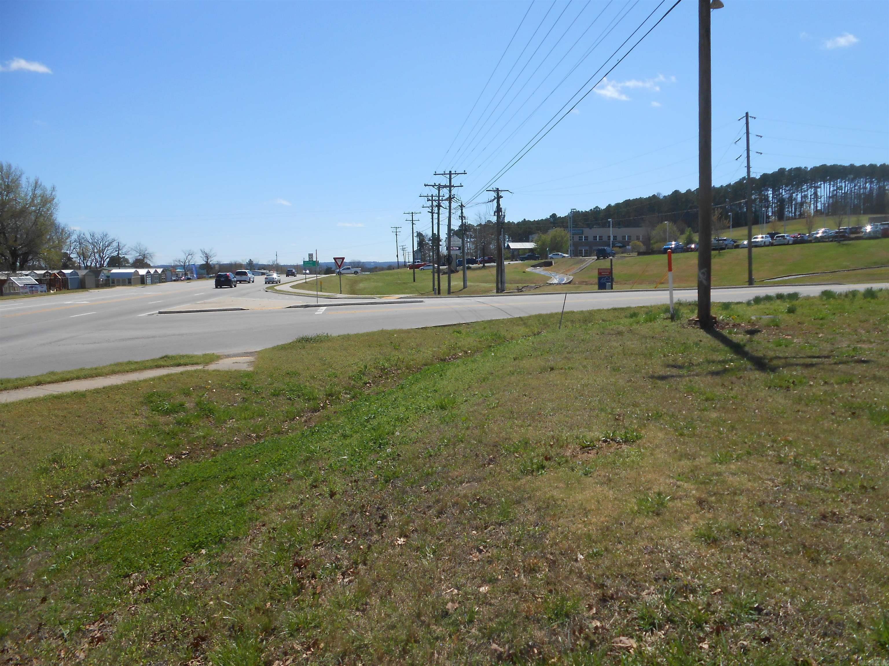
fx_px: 668
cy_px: 333
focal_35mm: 26
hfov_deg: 67.3
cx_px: 444
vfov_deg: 53.1
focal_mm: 4.6
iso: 80
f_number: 3.5
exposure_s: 1/1250
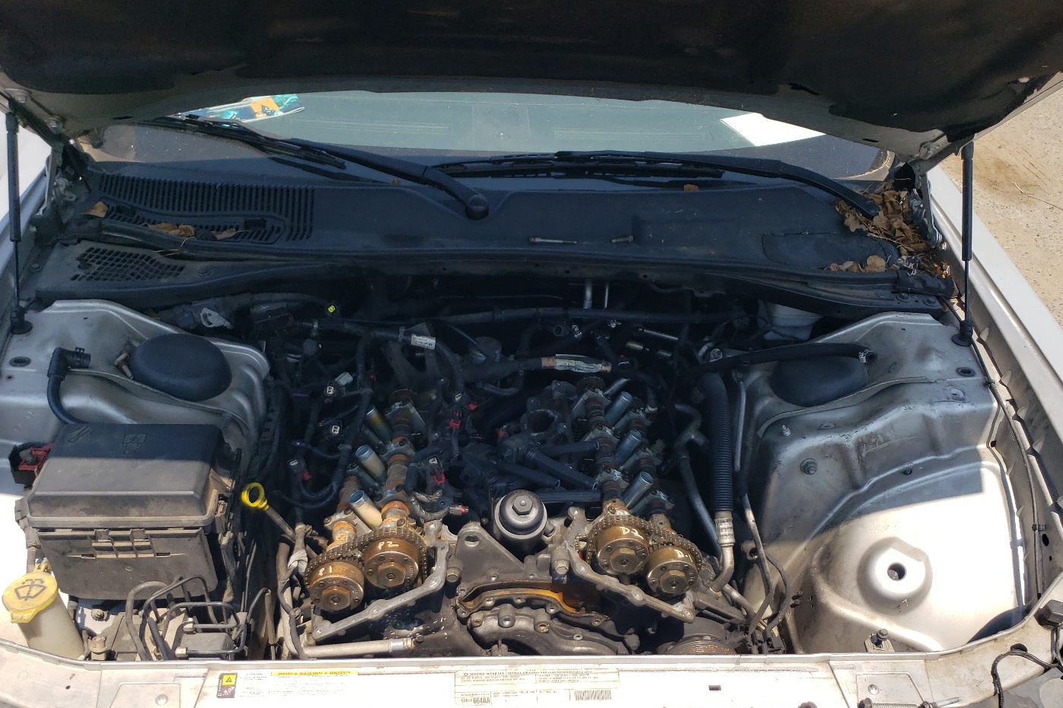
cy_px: 451
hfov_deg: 60.3
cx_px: 554
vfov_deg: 41.9
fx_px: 915
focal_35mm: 31
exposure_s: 1/2500
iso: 50
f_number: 1.5
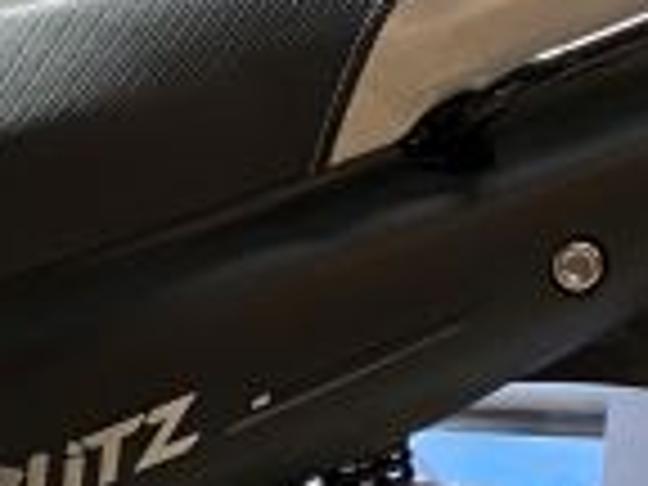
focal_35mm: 192
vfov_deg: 7.7
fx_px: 3594
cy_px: 290
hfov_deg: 9.6
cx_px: -684
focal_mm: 4.25
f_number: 1.8
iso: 125
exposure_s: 1/50
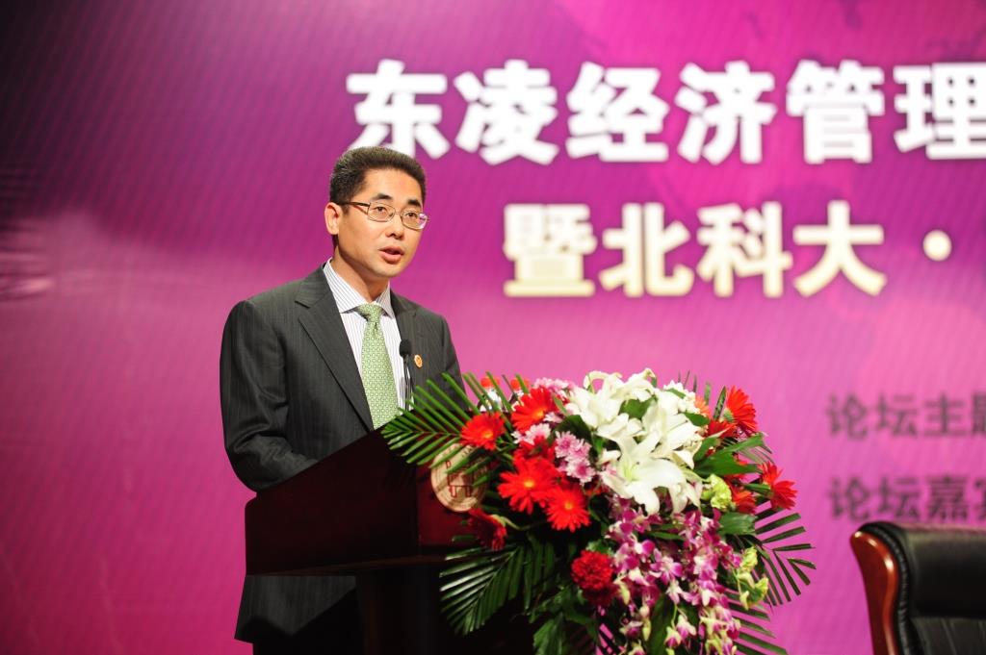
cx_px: 493
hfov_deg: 15.2
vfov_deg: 10.1
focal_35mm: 135
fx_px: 3694
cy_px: 328
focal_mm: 135
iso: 1600
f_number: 4
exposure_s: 1/250
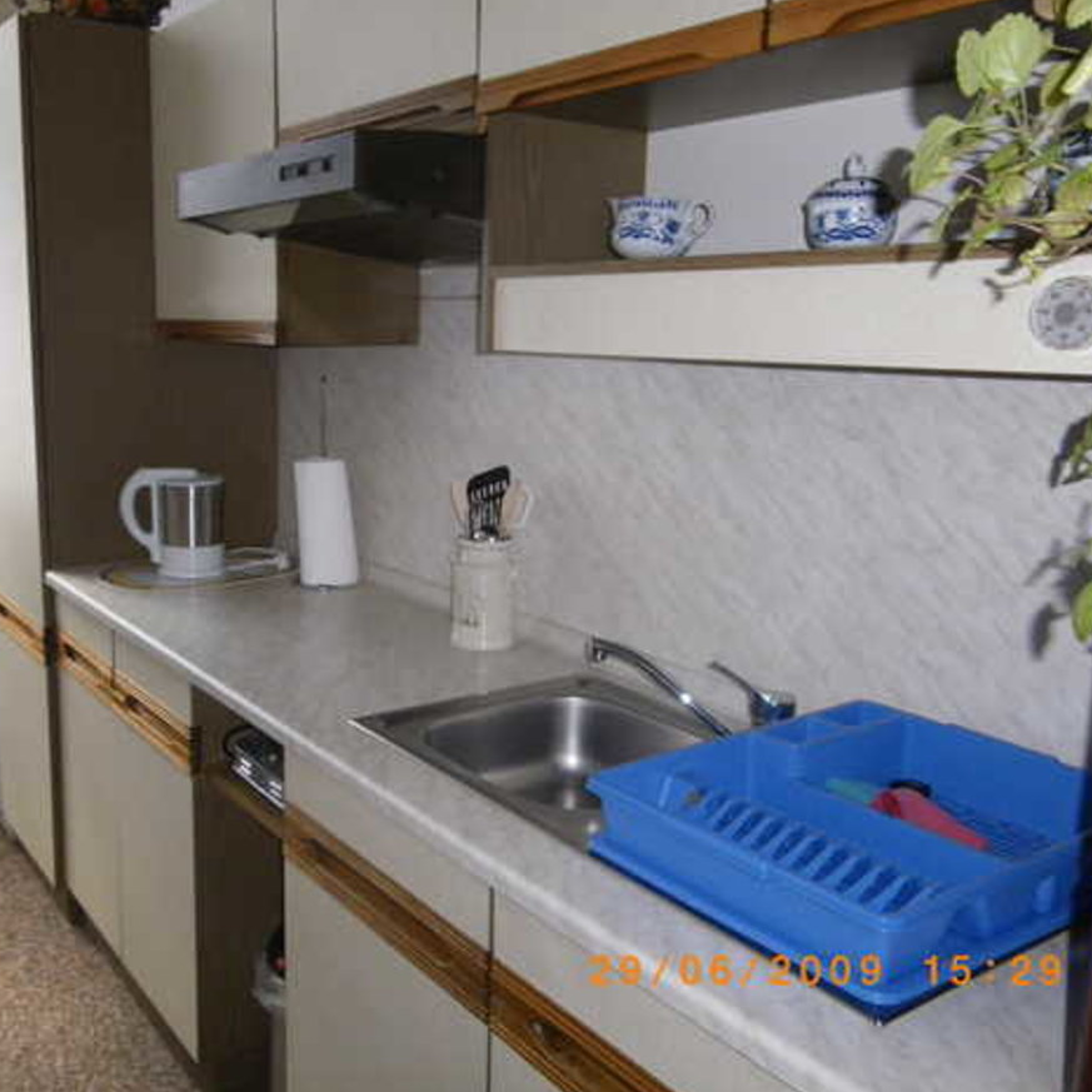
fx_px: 1213
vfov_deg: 48.4
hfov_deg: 48.2
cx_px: 450
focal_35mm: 34
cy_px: 538
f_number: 2.6
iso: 400
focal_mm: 4.9
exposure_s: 1/60
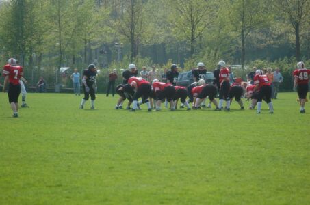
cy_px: 102
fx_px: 1418
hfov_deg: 12.5
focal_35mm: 165
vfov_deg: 8.3
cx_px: 155
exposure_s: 1/1000
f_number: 4.2
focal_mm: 110
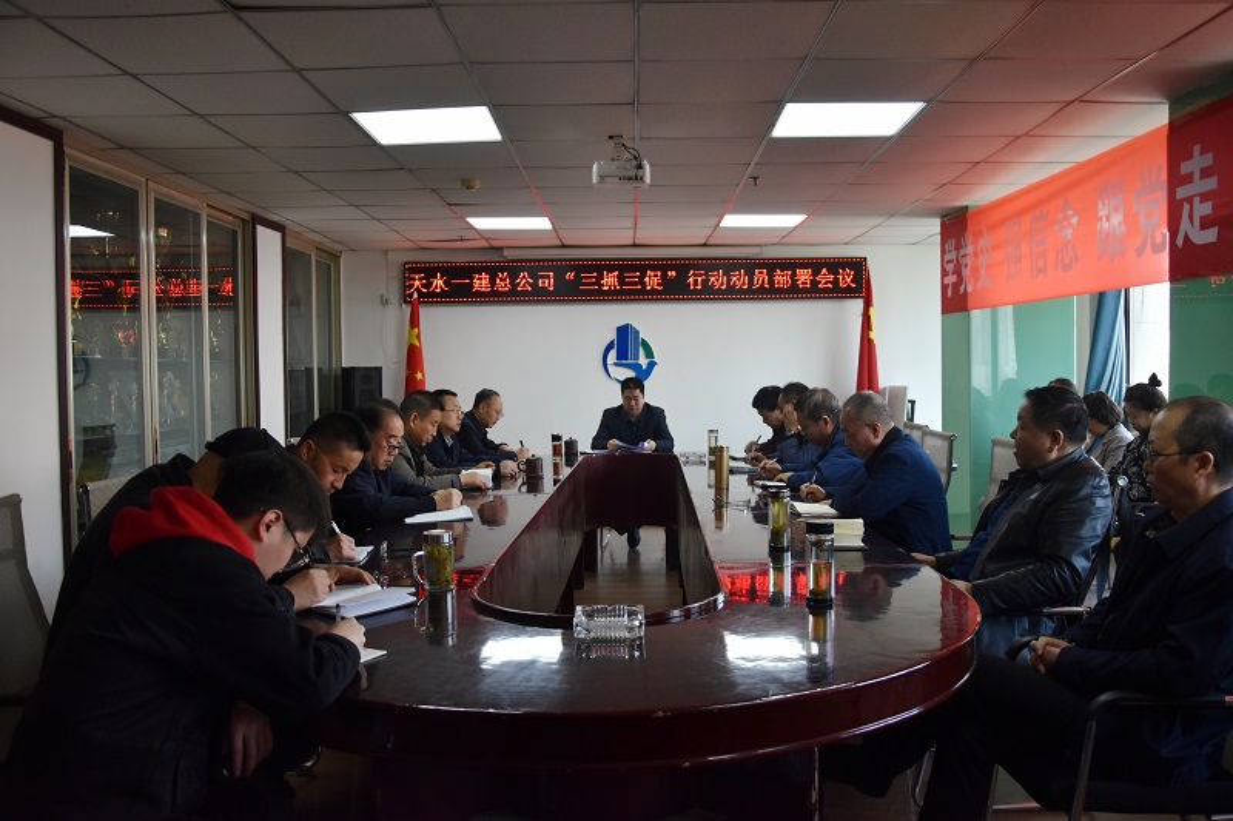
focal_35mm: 32
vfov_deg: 41.7
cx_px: 616
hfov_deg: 59.5
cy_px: 410
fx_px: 1079
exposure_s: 1/125
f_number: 3.8
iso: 800
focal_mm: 21
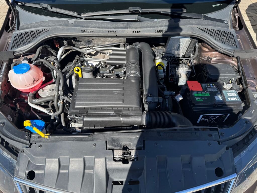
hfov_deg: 71.6
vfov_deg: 56.8
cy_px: 96
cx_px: 128
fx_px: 178
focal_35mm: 24
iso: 80
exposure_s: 1/1238
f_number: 1.78
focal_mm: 6.76
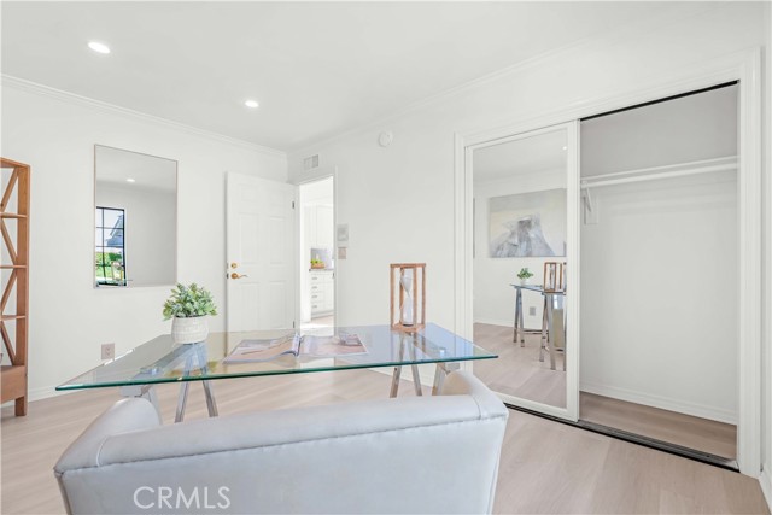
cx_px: 386
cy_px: 258
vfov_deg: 77.4
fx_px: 322
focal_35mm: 15
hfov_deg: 100.4
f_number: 8
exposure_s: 1/15
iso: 100
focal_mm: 15
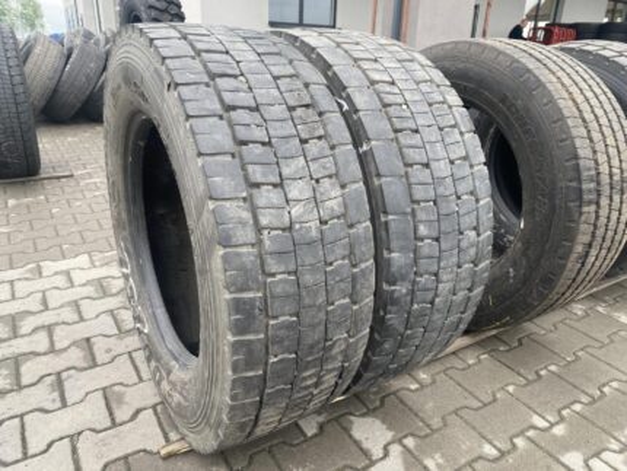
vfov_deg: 53.1
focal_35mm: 26
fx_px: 471
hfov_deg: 67.3
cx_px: 314
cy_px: 236
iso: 32
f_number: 1.8
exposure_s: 1/179
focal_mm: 4.25
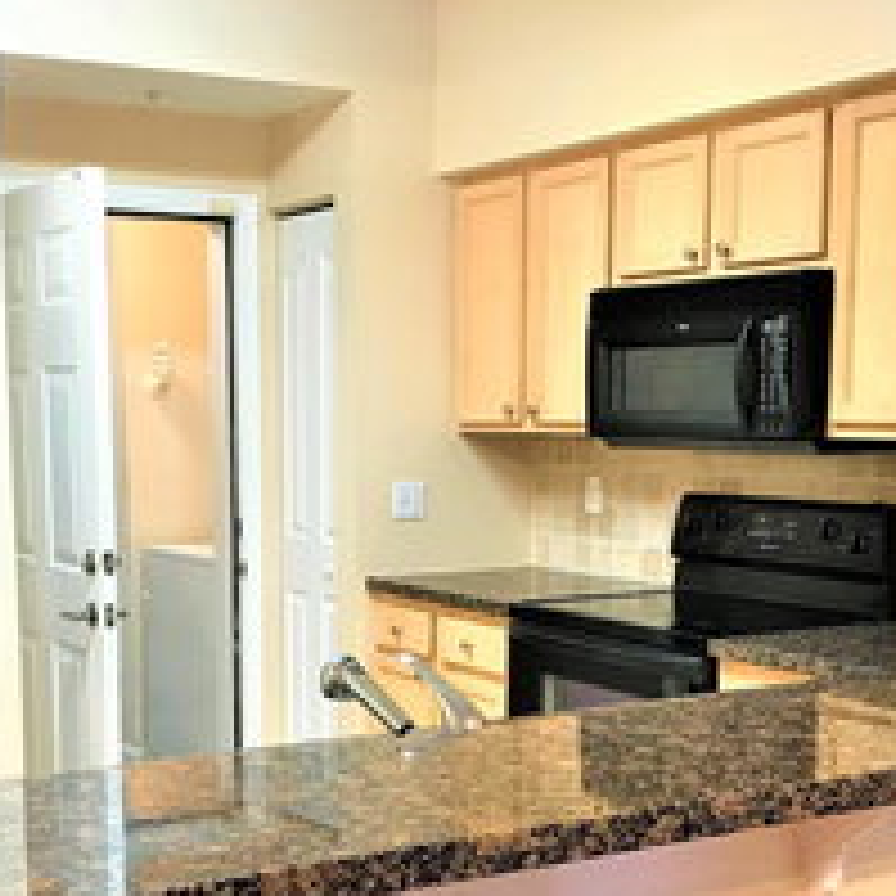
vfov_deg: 31.7
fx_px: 1552
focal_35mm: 53
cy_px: 662
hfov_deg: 32.1
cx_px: 358
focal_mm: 3.99
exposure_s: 1/15
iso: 40
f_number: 1.8
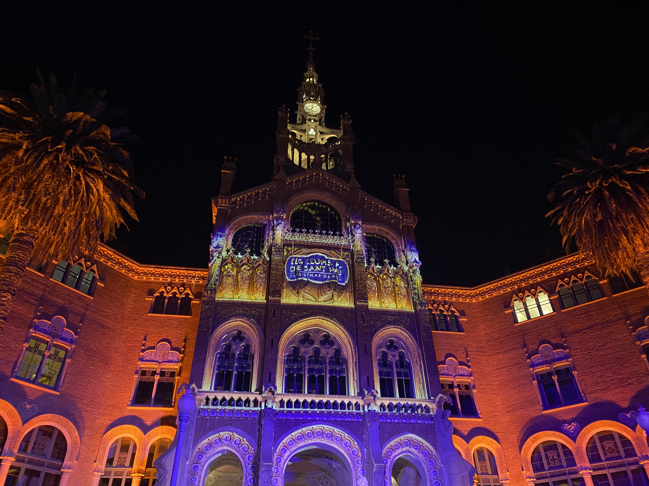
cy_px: 243
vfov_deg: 53.1
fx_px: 487
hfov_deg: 67.3
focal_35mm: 26
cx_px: 324
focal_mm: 4.25
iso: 640
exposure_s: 1/35
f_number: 1.8
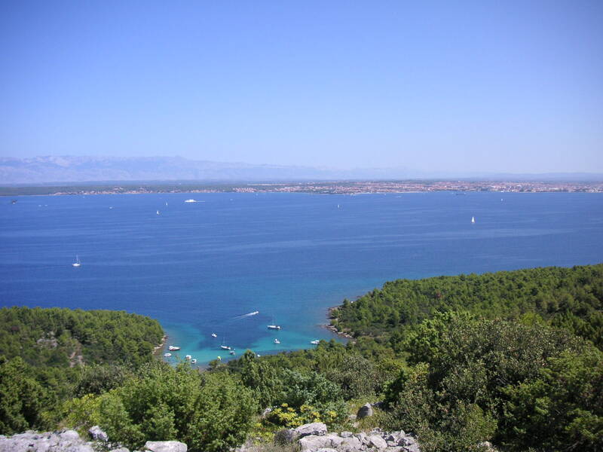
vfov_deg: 38.7
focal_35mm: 37
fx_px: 645
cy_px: 226
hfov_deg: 50.1
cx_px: 302
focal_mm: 6.1
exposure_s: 1/180
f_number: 6.7
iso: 50
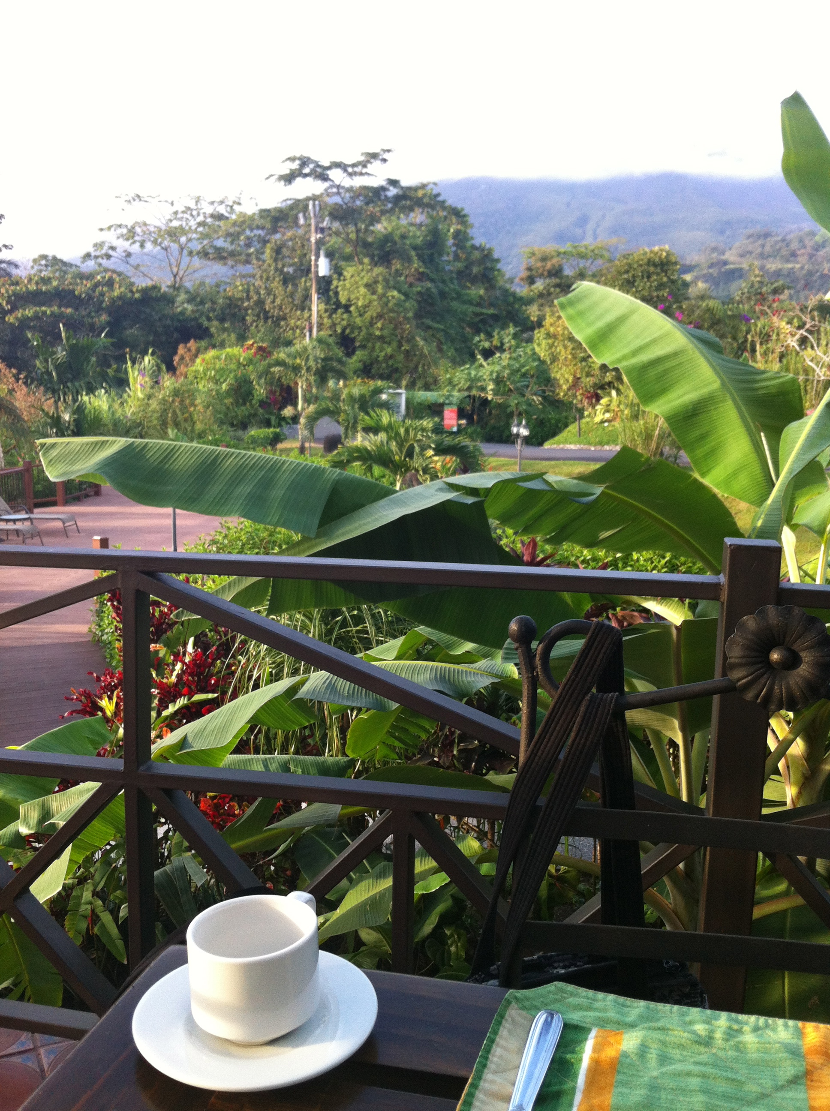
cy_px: 556
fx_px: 1122
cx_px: 415
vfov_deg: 52.7
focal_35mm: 35
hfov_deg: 40.6
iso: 100
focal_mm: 3.85
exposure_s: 1/120
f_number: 2.8
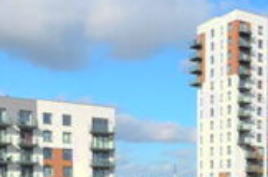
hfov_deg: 28.9
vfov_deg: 19.6
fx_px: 482
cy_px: 213
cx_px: 273
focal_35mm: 65
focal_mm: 10
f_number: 9
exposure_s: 1/320
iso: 100
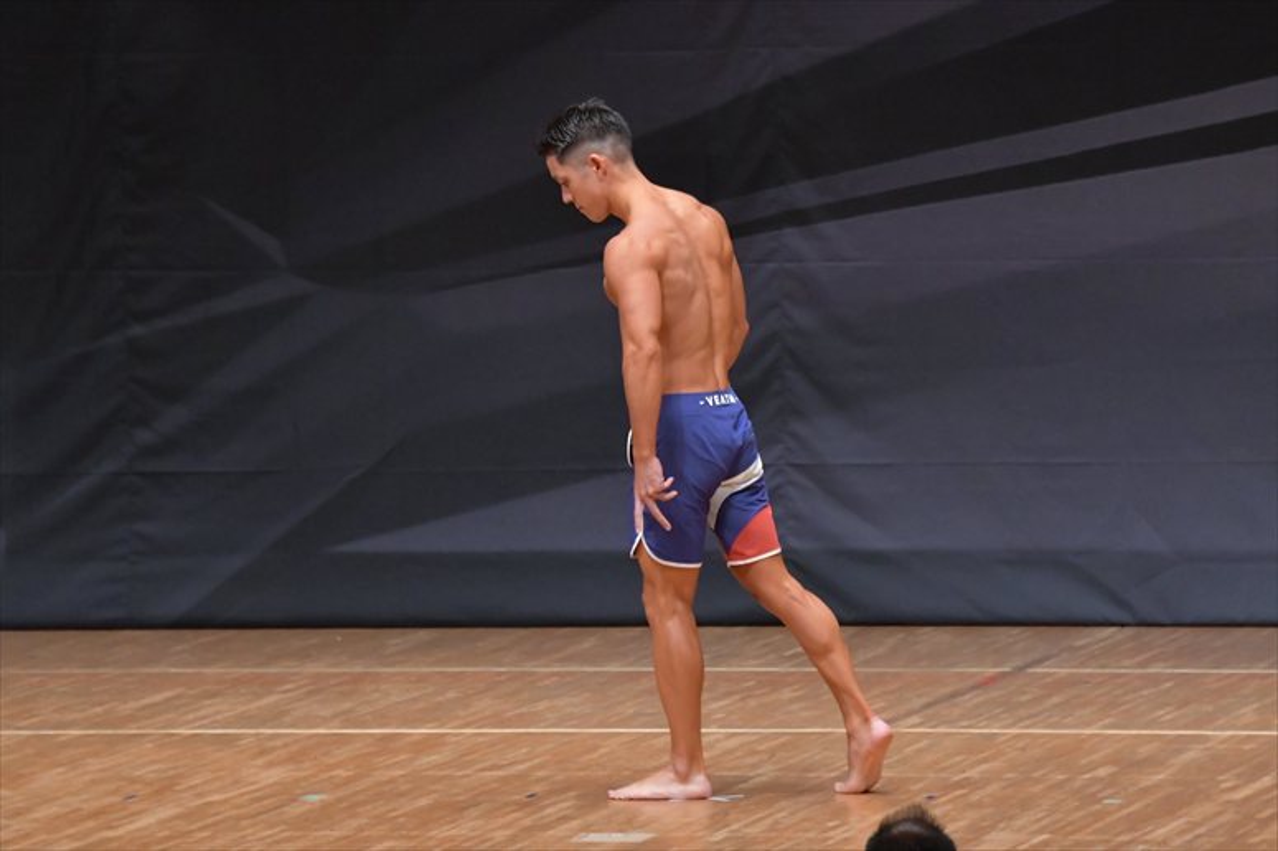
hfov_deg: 7.2
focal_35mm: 285
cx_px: 639
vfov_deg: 4.8
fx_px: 10113
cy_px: 426
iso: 6400
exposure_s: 1/400
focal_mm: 190
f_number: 5.6
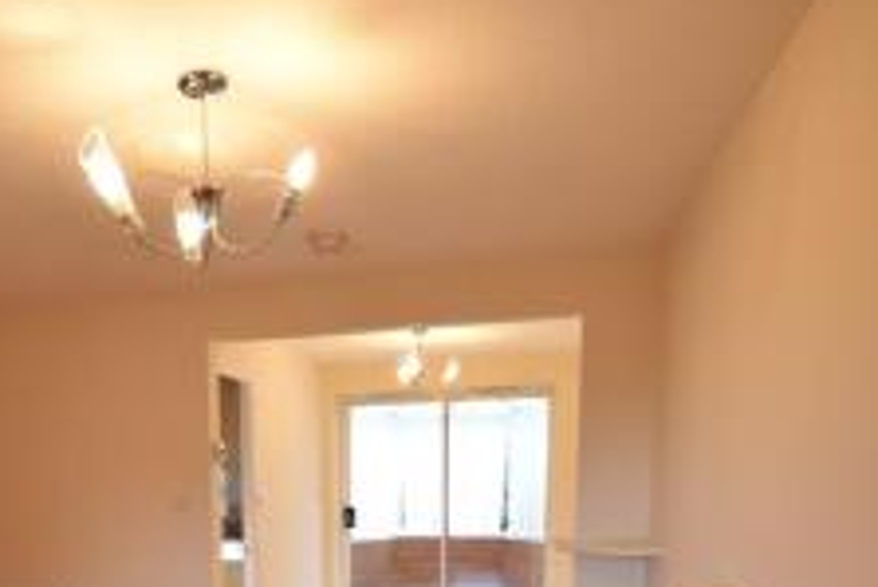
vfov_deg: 36.5
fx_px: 781
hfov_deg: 56.9
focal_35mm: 32
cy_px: 601
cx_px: 264
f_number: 4
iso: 160
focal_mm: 10
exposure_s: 1/20
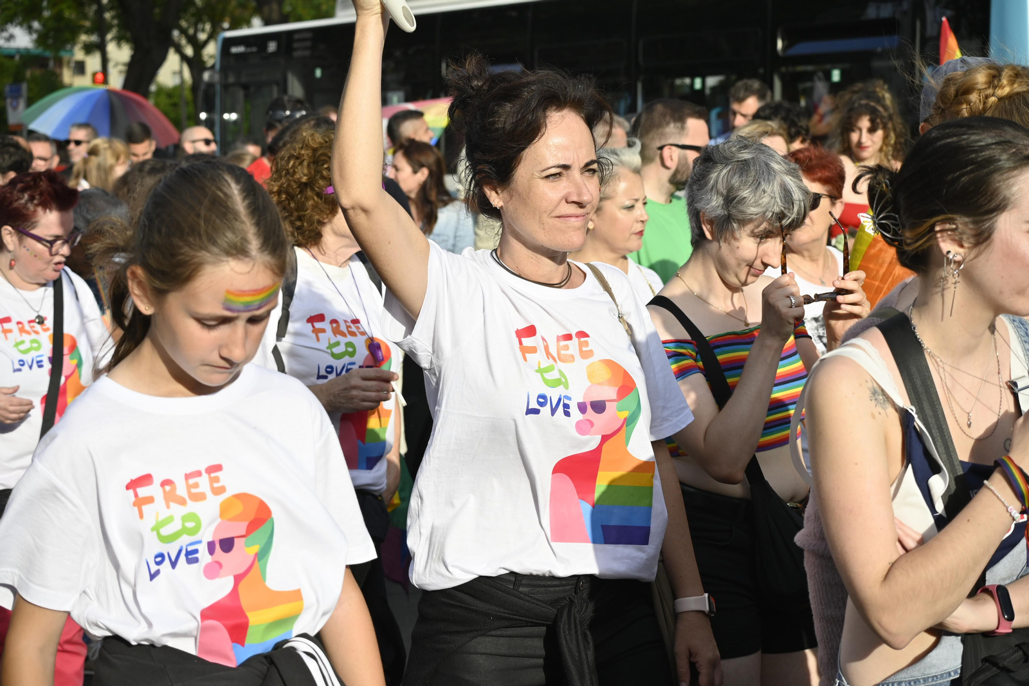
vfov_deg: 18.2
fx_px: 2143
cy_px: 343
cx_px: 514
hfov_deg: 27.0
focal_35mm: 75
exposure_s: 1/500
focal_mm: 50
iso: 100
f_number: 5.6
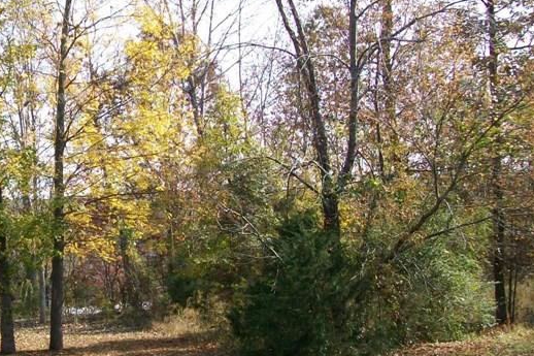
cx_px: 20
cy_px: 207
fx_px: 1097
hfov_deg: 26.1
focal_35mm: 74
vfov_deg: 18.4
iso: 64
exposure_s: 1/400
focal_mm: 6
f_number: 2.7
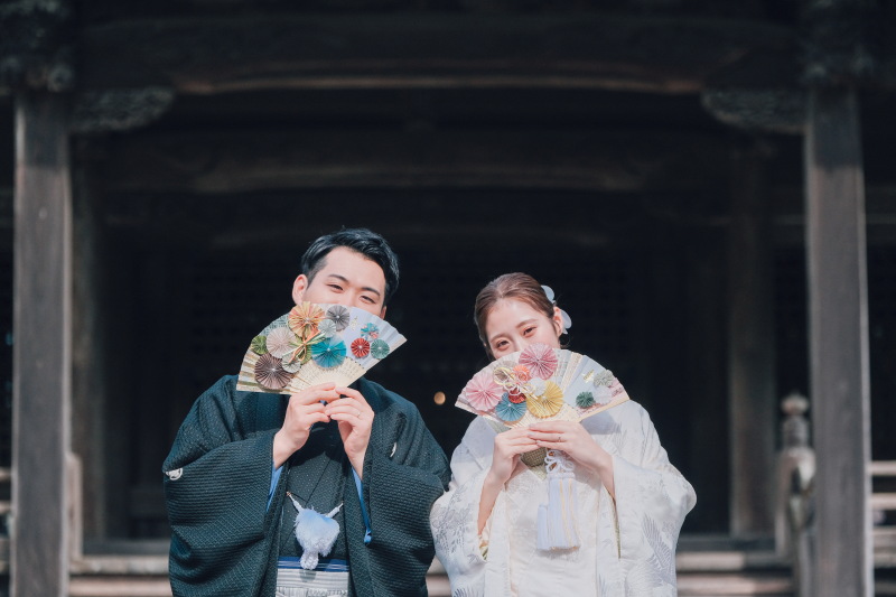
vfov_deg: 10.5
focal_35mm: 131
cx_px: 448
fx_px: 3260
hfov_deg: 15.7
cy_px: 298
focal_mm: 87.1
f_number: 3.2
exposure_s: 1/2000
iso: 400
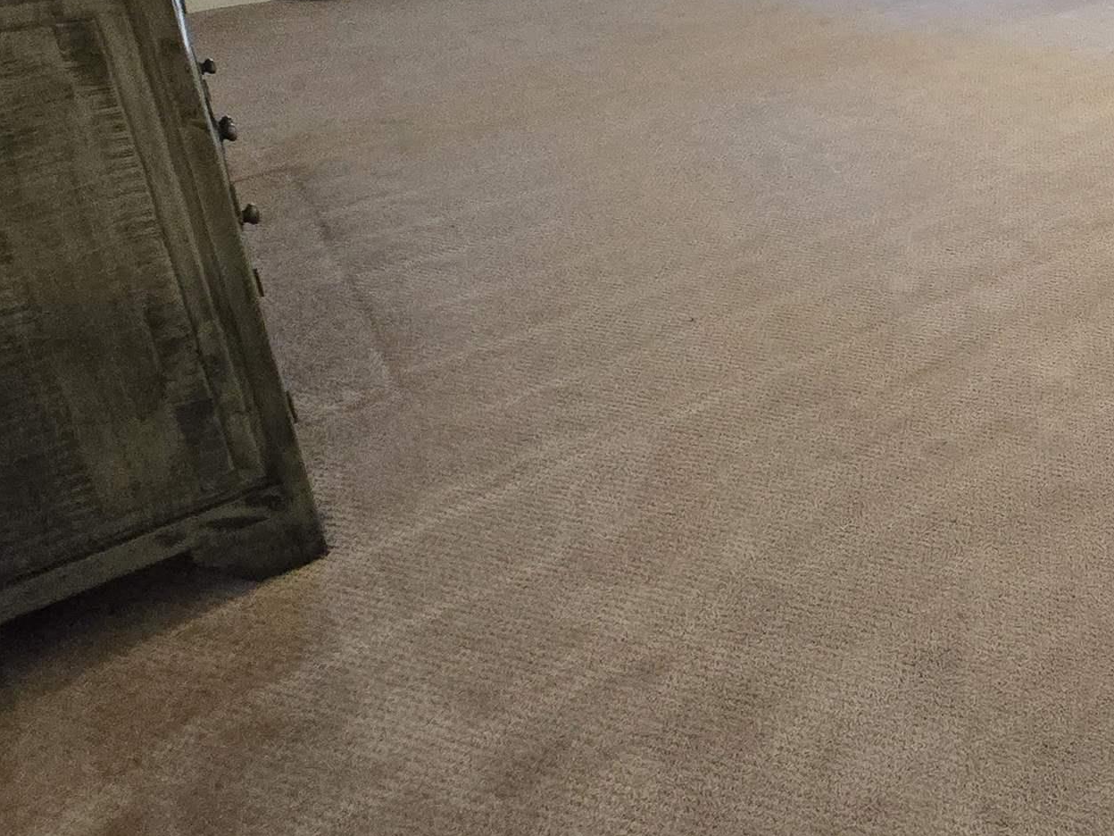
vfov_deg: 38.8
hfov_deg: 41.9
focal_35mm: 32
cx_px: 1284
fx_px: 1030
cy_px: -11
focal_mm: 2.2
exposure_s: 1/60
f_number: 2.2
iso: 1250
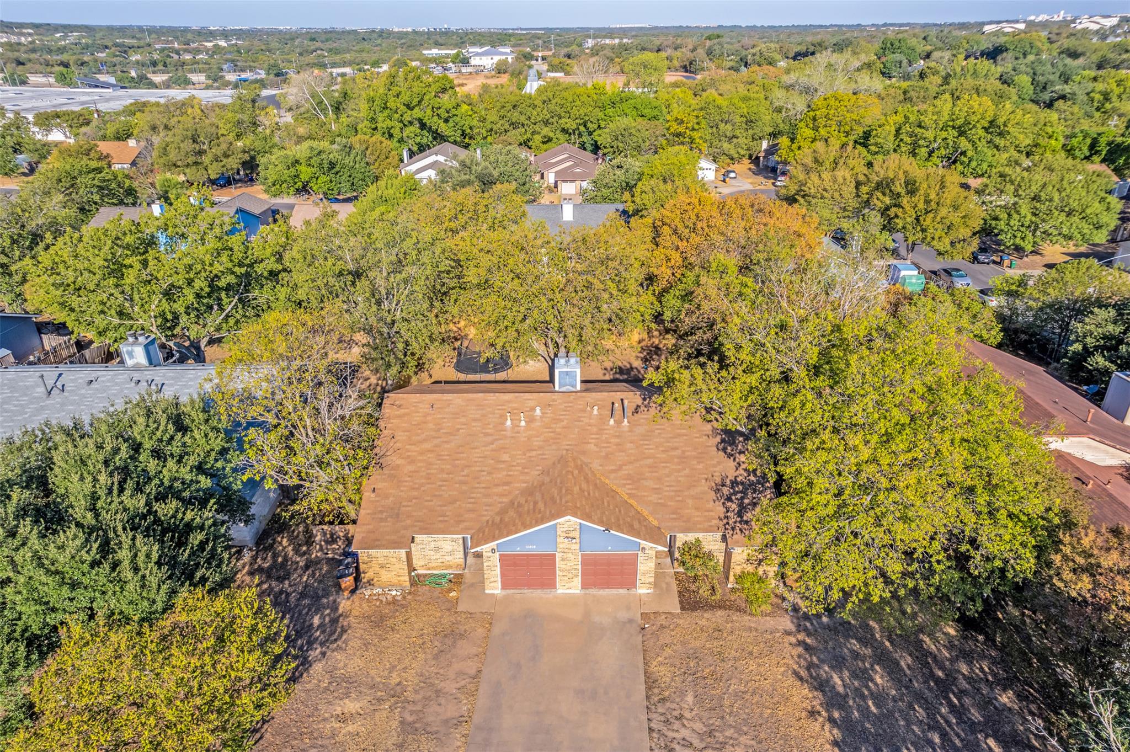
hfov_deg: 78.6
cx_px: 565
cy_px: 376
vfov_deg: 57.2
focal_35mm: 22
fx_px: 690
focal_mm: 8.38
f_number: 2.8
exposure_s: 1/1500
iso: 110
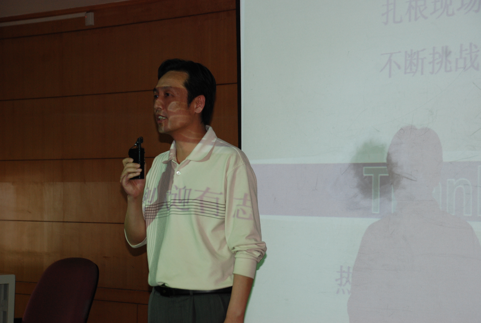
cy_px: 162
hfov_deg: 21.9
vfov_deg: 14.8
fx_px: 1245
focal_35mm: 93
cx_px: 240
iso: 400
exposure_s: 1/60
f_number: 5.3
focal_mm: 62
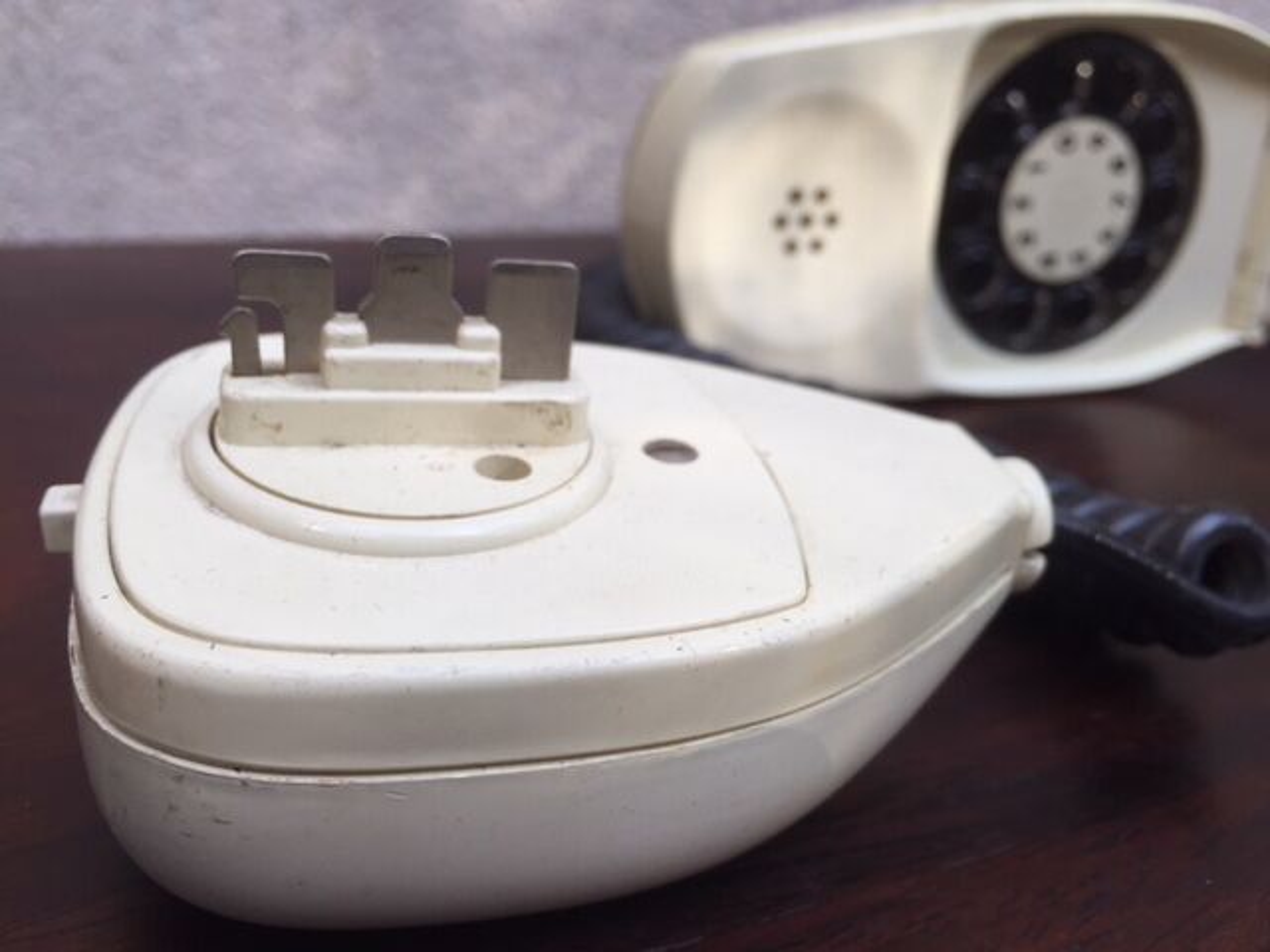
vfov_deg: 48.2
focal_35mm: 29
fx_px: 1064
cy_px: 476
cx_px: 635
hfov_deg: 61.7
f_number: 2.2
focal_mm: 4.15
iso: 32
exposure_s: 1/180
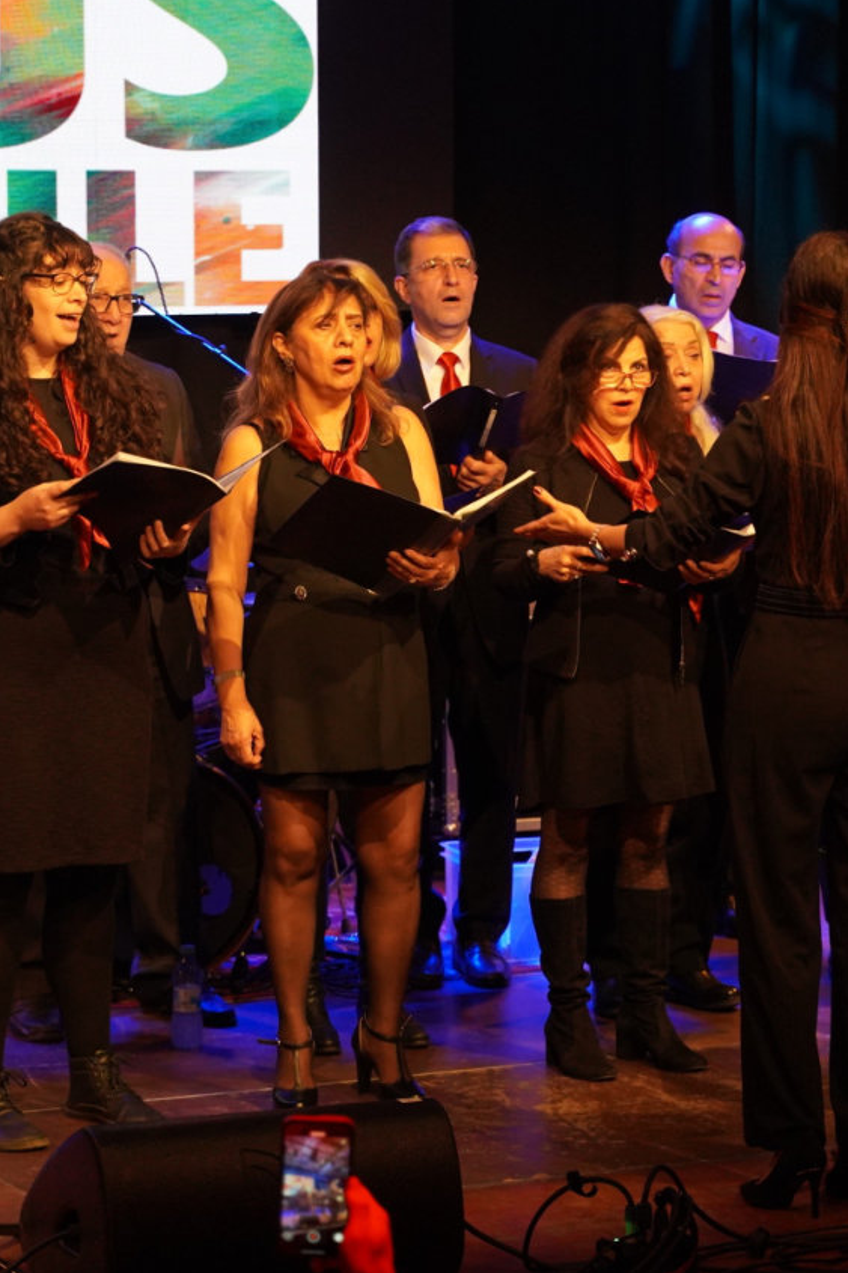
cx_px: 589
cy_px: 634
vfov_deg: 19.8
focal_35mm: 103
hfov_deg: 13.3
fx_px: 3641
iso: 3200
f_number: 4
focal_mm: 68
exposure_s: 1/160
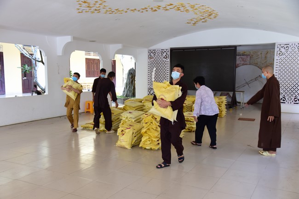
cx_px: 150
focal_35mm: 35
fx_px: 291
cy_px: 100
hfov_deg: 54.4
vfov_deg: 37.9
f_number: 5.6
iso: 800
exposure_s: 1/100
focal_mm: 35
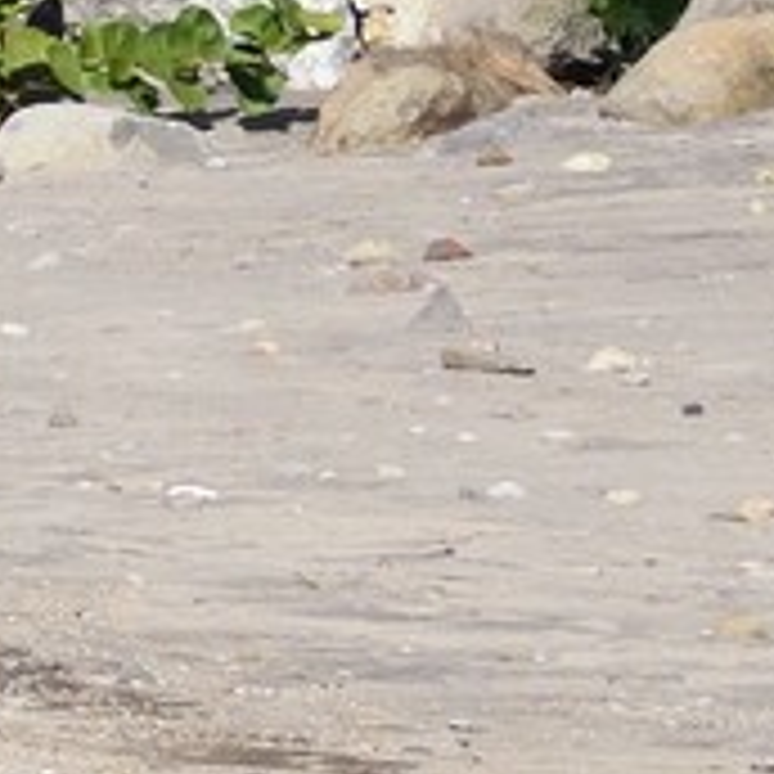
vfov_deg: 4.5
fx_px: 9613
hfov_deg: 4.2
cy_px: -860
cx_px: -2650
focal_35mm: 380
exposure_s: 1/250
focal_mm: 48
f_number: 13
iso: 200
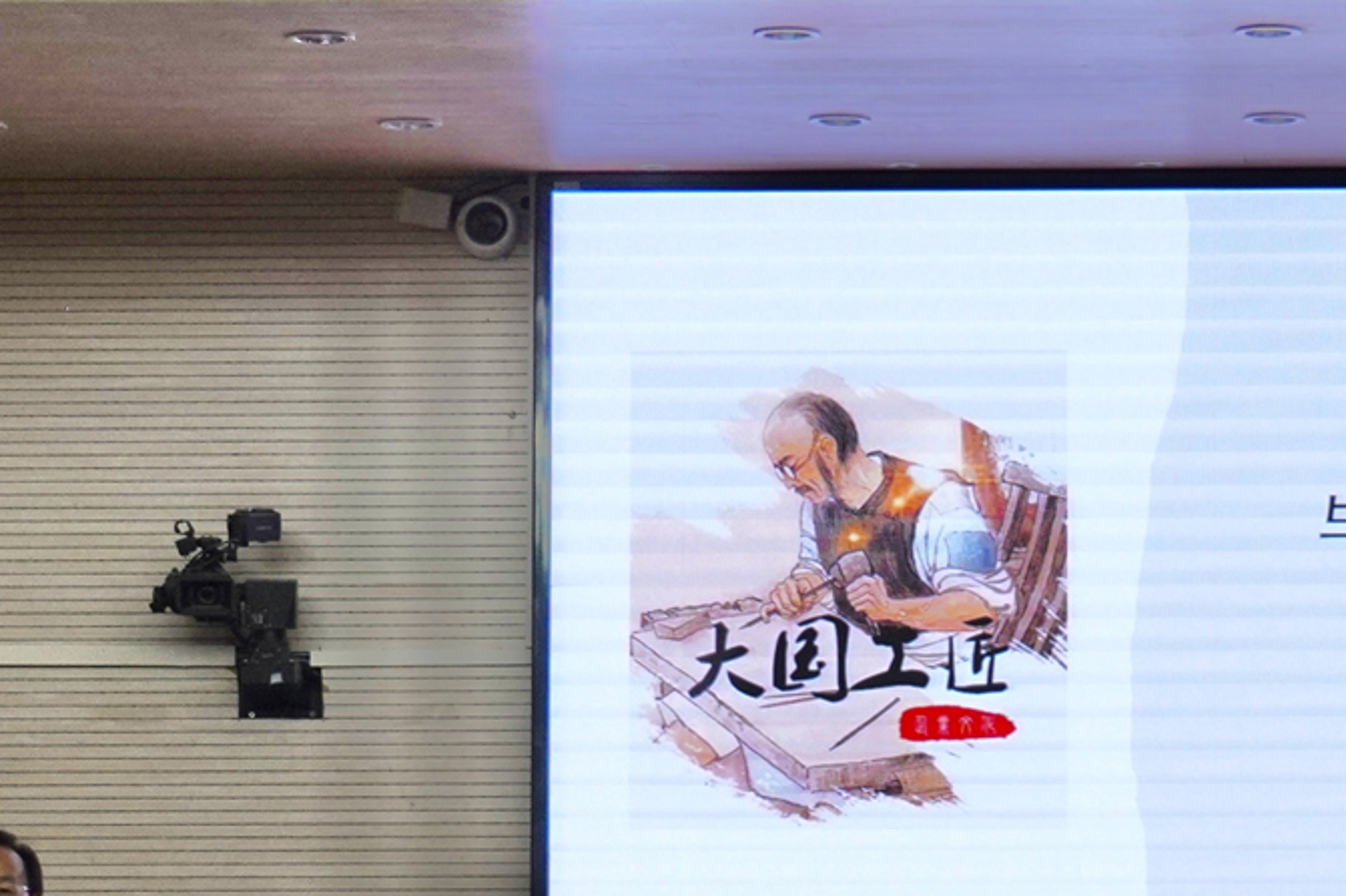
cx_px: 1256
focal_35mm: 143
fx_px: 5345
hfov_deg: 14.2
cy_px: 677
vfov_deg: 9.6
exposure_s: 1/60
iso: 640
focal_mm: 32
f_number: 4.5
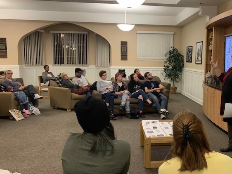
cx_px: 162
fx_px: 248
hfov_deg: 48.9
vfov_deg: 38.7
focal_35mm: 37
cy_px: 84
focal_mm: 4.25
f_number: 1.8
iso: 320
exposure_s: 1/60
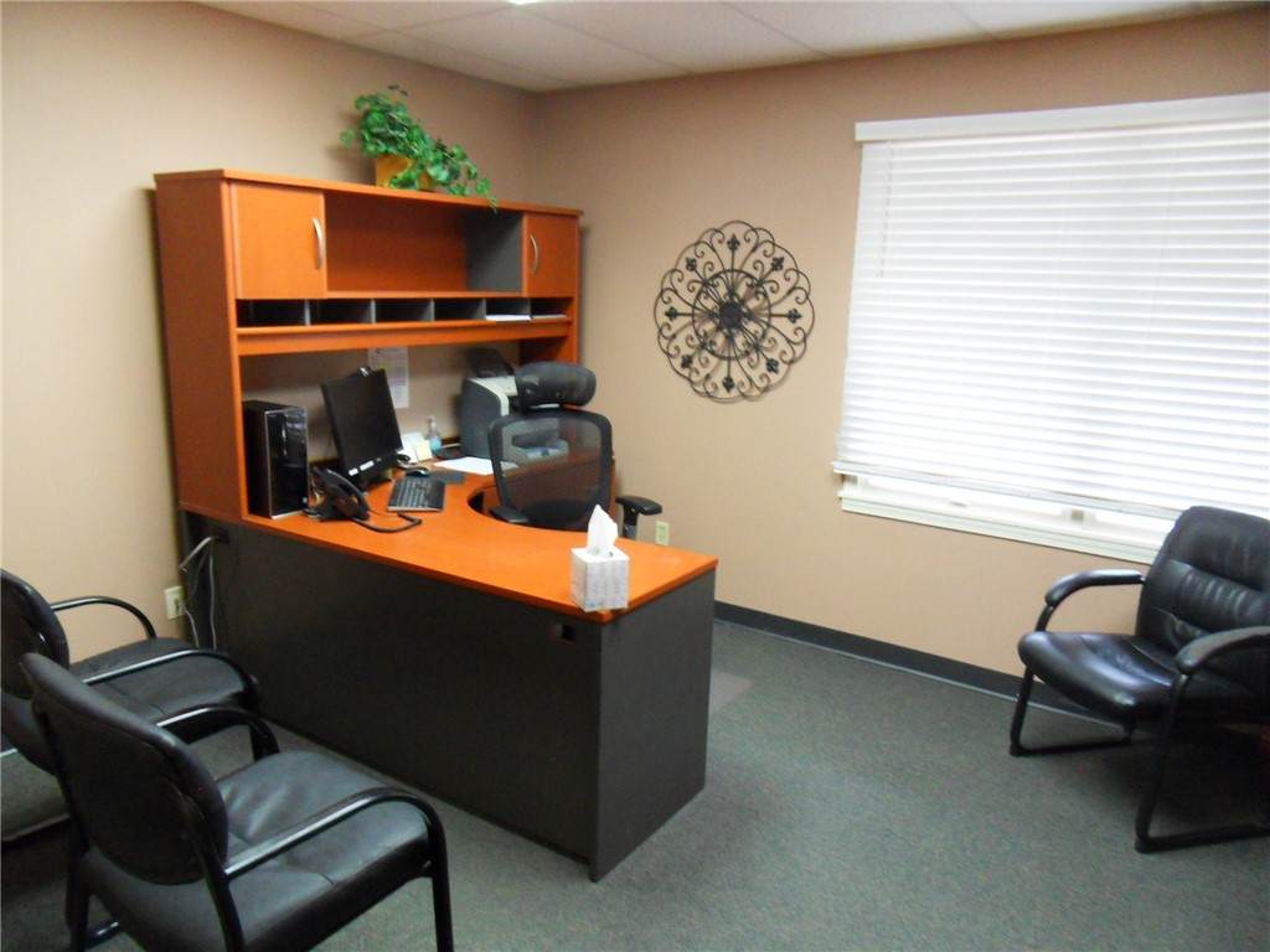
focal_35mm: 24
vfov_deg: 56.8
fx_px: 881
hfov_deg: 71.6
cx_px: 635
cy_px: 476
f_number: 3.3
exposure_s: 1/30
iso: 400
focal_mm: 4.2
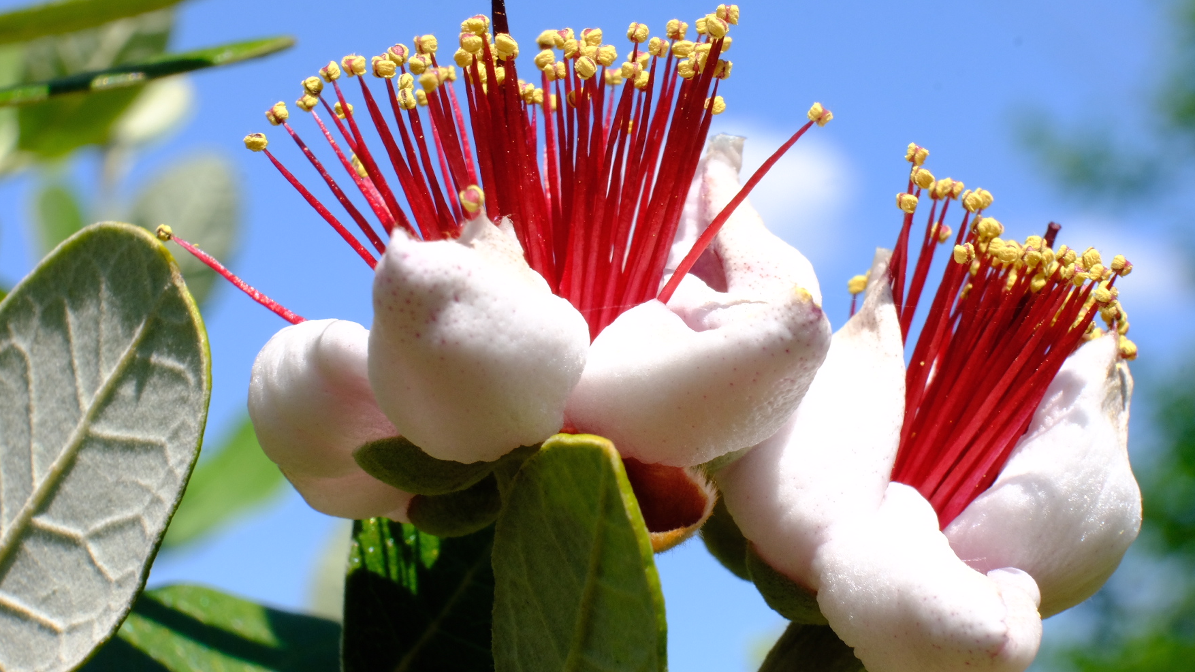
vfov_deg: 13.7
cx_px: 592
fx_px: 2788
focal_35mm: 88
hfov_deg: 24.2
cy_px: 355
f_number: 20
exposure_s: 1/250
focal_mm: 55
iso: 1250
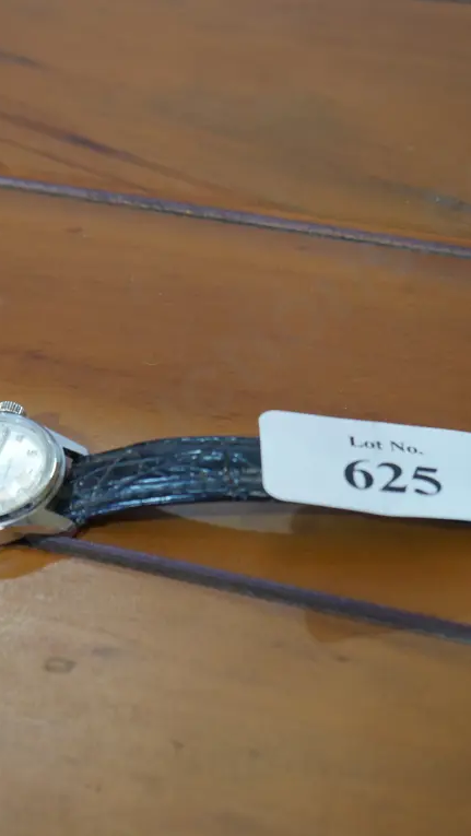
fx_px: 1552
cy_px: 419
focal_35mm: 70
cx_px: 168
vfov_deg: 30.1
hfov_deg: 17.2
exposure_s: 1/60
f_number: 5.2
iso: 640
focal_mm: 24
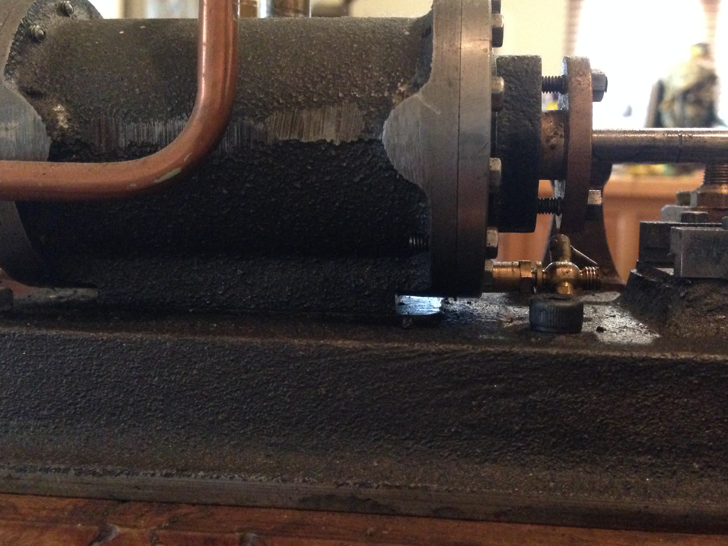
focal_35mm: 39
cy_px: 261
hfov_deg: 47.9
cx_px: 365
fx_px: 820
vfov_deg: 36.8
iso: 640
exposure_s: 1/15
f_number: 2.4
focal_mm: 4.12
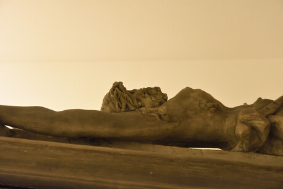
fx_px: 590
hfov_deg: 27.0
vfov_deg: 18.2
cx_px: 142
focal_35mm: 75
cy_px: 94
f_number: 5.6
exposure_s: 1/25
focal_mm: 50
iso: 1600
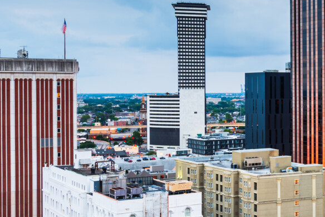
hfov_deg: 22.0
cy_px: 91
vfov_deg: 17.7
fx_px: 695
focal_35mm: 77
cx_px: 482
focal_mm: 18
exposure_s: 2.5
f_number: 11
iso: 64
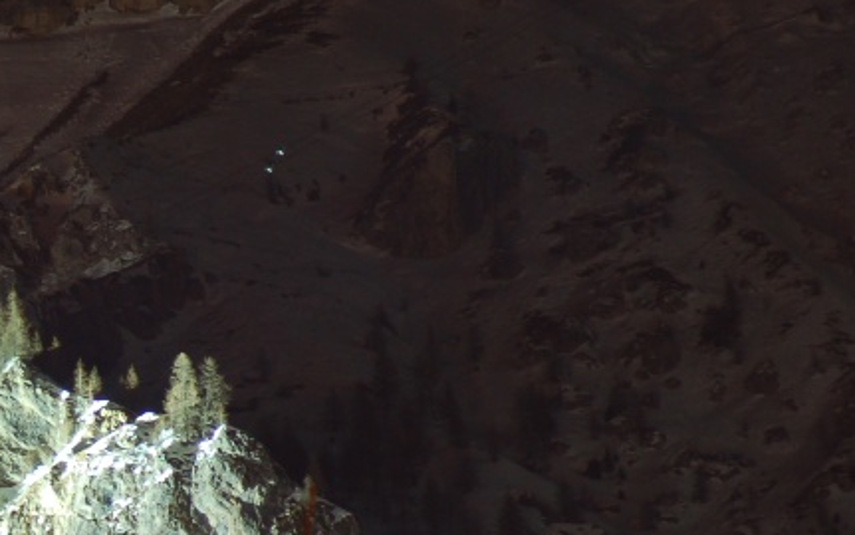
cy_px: 637
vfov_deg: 1.9
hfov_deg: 3.0
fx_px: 16065
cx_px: -14
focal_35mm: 689
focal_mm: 190
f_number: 7.1
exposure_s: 30
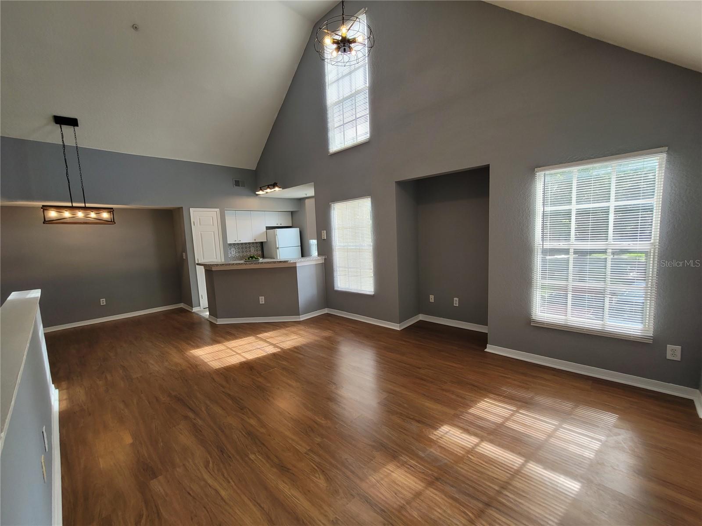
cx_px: 351
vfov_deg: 89.9
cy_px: 263
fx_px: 264
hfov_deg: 106.2
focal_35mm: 13
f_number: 2.2
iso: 64
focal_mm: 2.2
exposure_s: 1/119
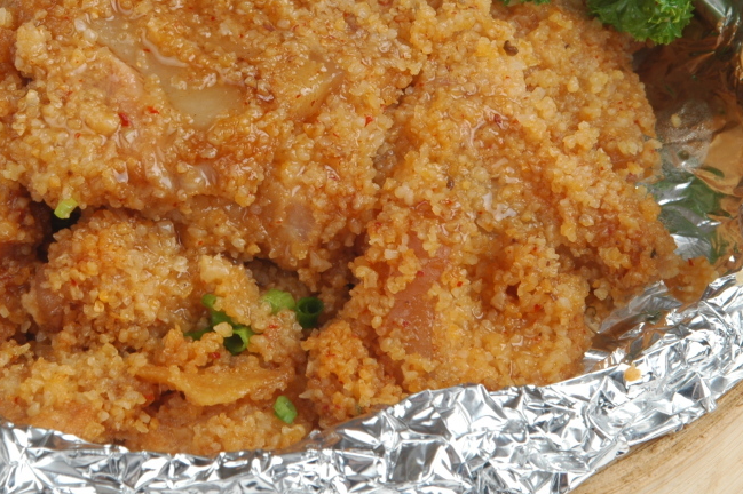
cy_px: 142
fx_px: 3172
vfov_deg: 8.9
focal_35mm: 154
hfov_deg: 13.3
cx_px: 228
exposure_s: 1/200
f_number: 16
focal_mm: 65
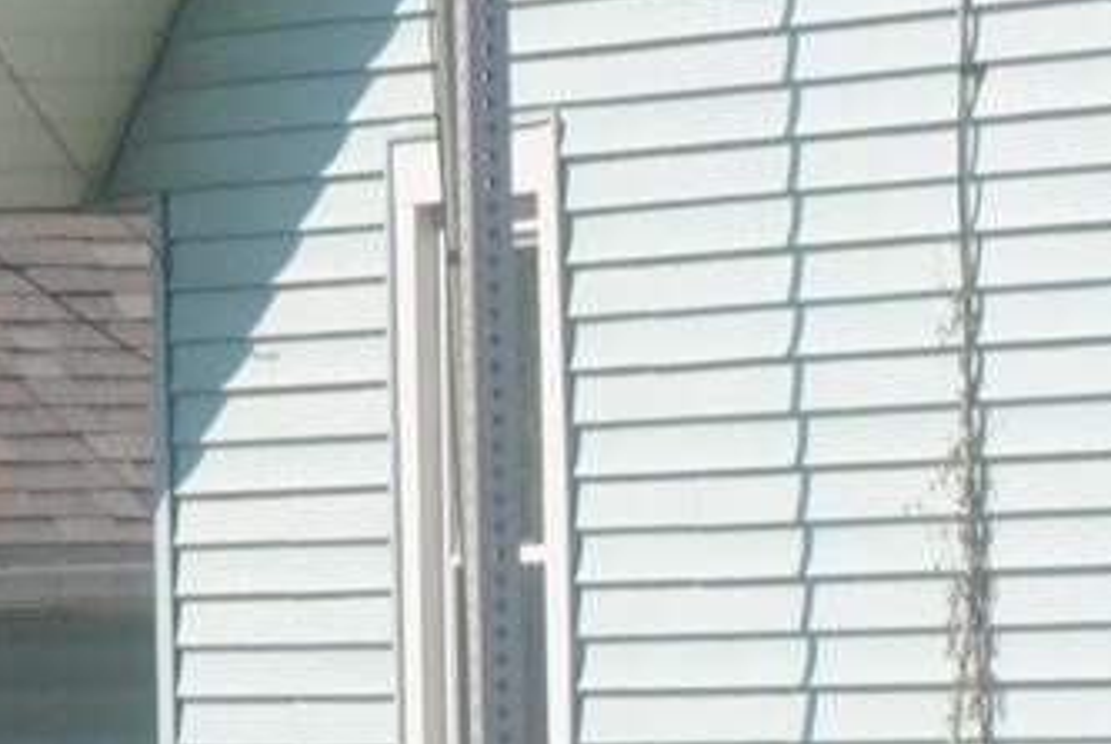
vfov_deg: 2.2
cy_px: -814
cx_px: 387
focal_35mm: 634
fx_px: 19587
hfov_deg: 3.2
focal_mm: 55
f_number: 8
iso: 100
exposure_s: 1/250
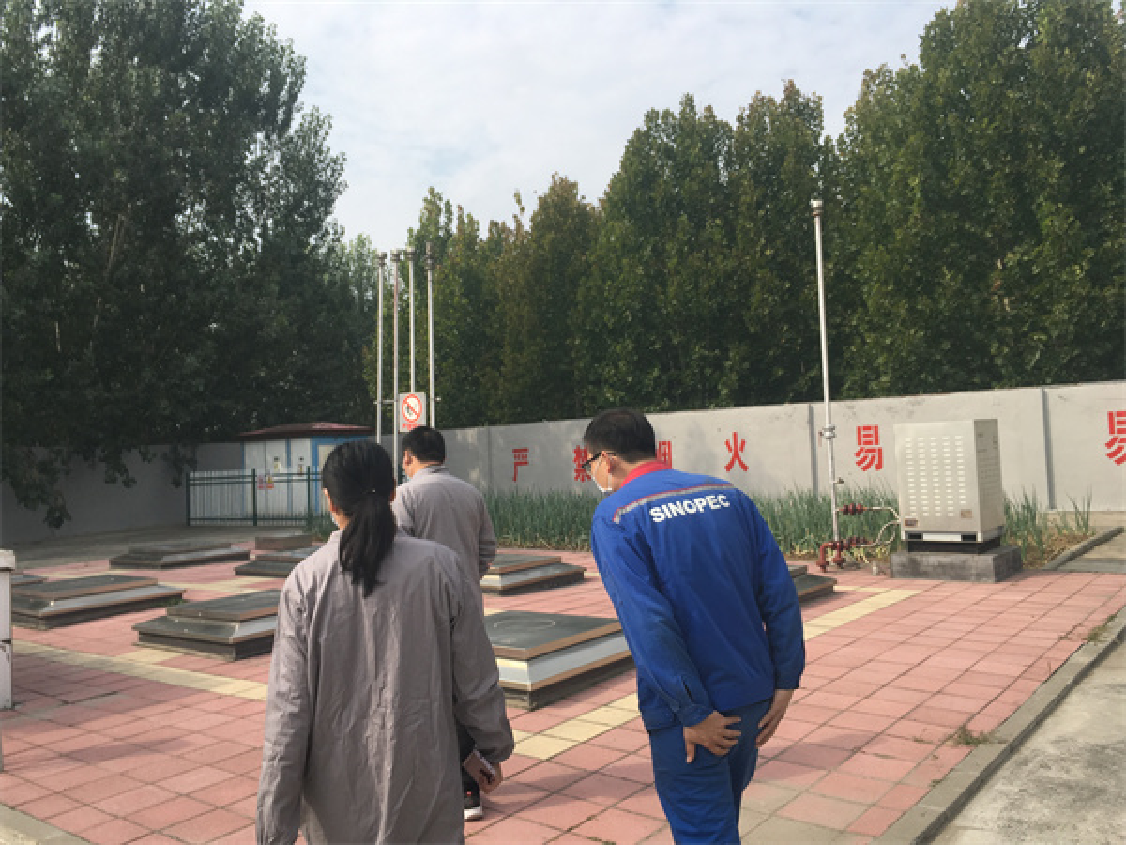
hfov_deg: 61.7
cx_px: 563
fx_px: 943
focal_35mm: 29
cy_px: 422
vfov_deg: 48.2
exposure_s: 1/1425
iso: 25
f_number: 2.2
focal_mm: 4.15
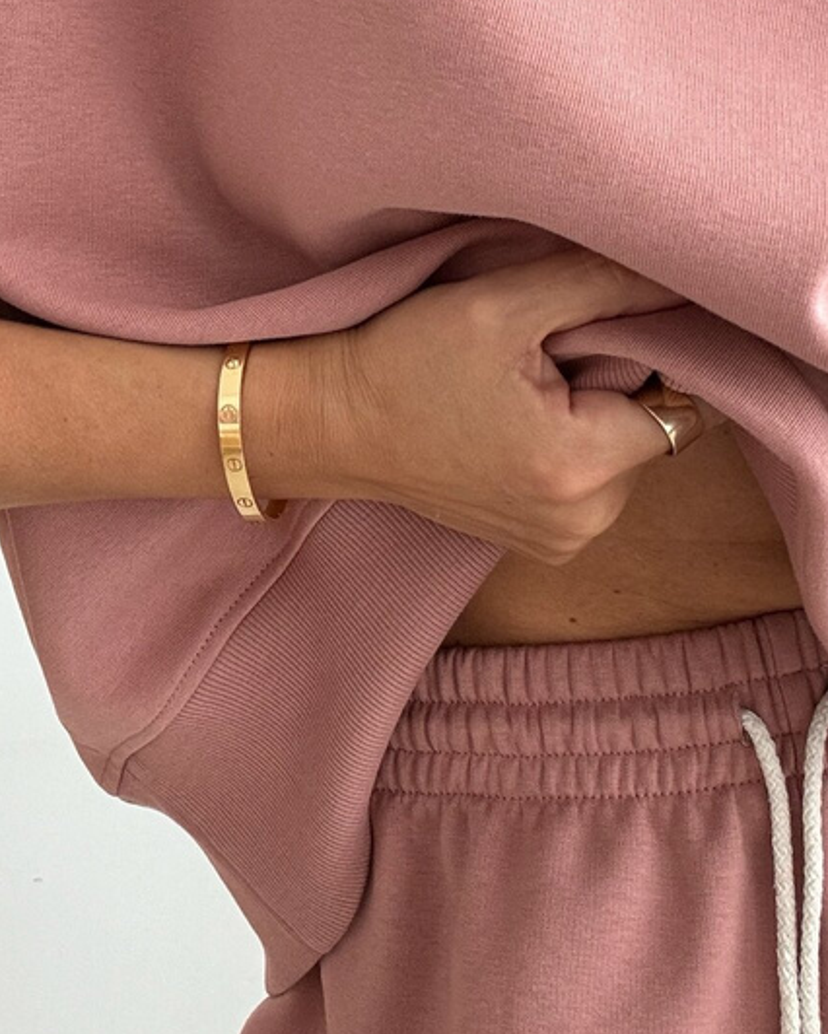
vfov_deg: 34.1
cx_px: 336
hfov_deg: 27.6
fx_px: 1684
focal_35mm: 55
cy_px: 507
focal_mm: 2.69
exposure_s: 1/78
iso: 80
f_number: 1.9
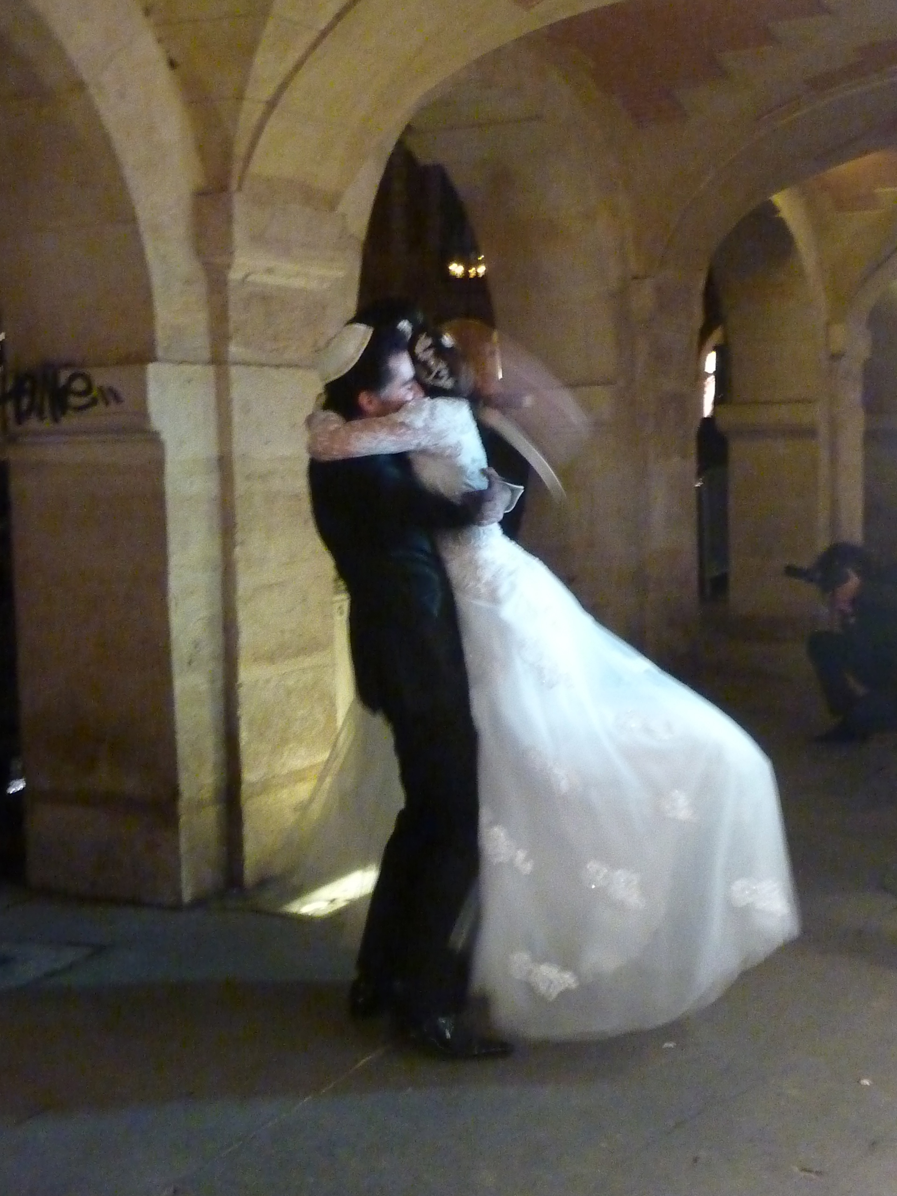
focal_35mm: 50
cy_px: 598
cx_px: 448
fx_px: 1728
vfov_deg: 38.2
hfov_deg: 29.1
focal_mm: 5.7
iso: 800
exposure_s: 1/15
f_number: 3.5
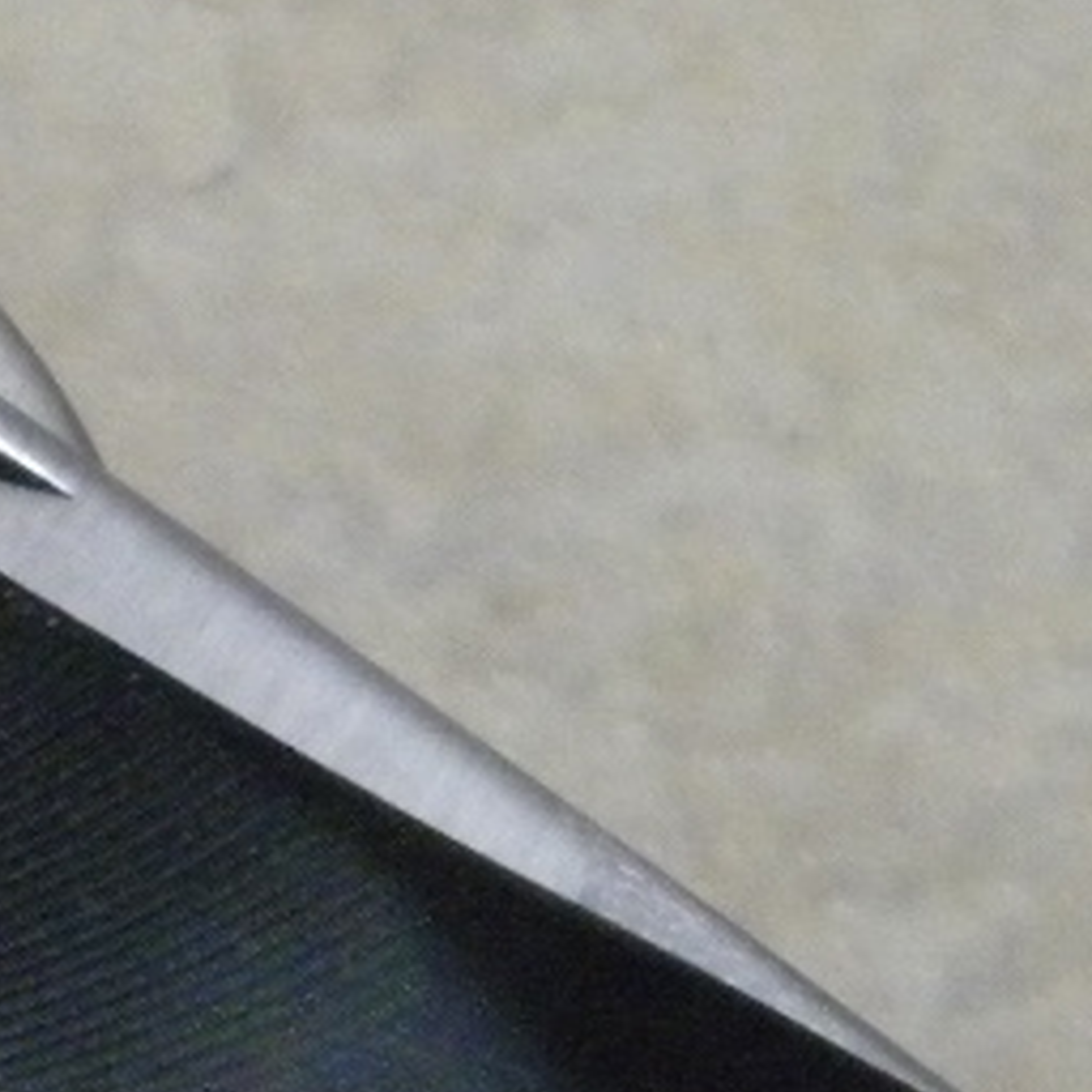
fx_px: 12920
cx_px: -631
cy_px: 520
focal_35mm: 362
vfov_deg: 4.8
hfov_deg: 4.8
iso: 800
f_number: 4.7
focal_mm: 19
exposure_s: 1/47.5
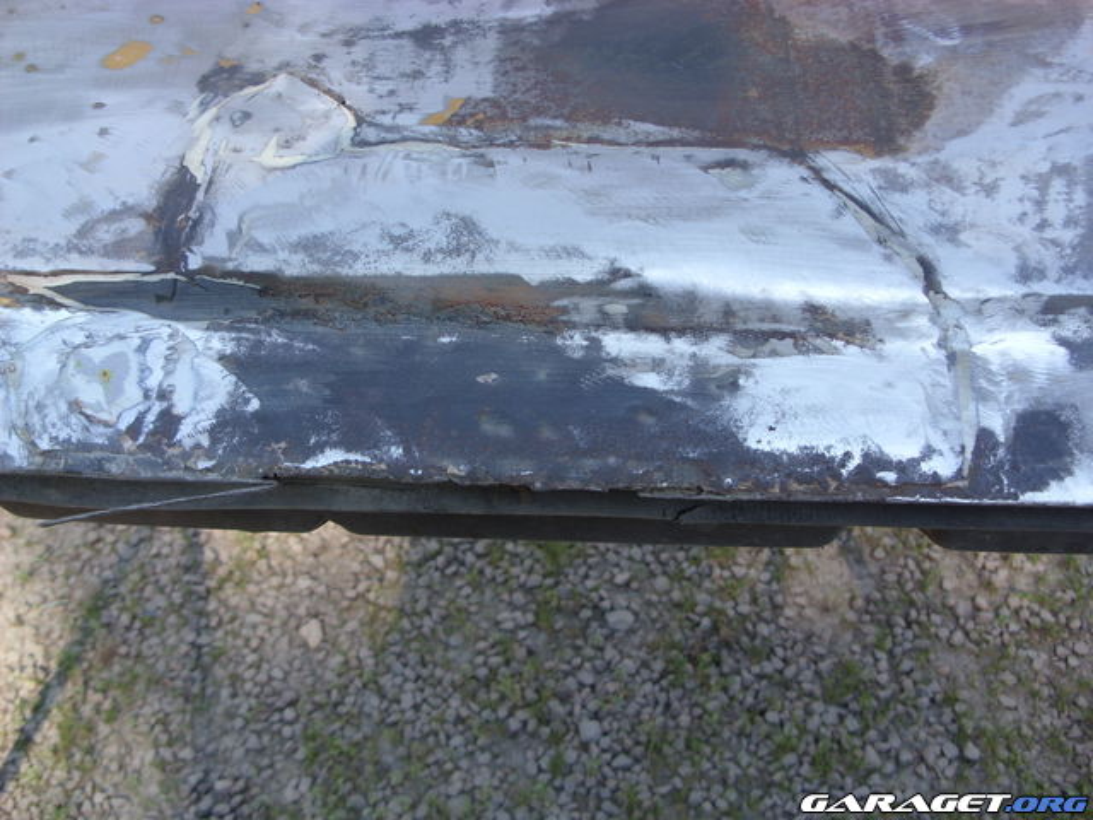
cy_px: 410
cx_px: 546
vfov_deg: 37.7
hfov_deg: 49.0
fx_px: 1200
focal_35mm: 38
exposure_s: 1/272
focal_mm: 6.3
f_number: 2.8
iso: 50
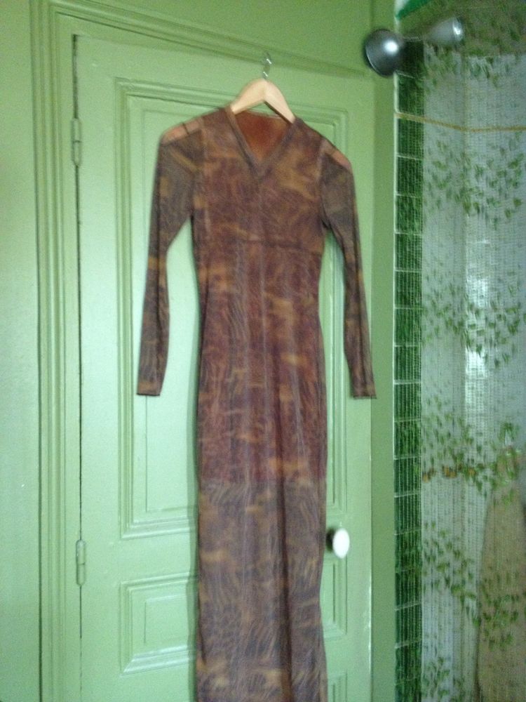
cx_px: 263
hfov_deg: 40.7
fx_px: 709
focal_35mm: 35
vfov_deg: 52.6
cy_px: 351
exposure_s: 1/15
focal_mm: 4.28
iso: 400
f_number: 2.4
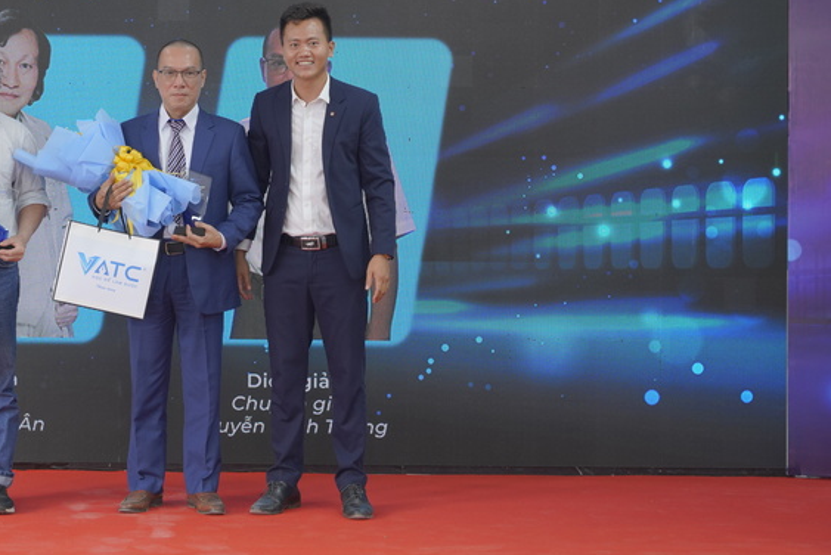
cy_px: 131
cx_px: 177
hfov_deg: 22.7
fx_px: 2046
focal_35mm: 89
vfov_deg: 15.4
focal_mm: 49.9
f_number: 3.2
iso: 640
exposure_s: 1/160
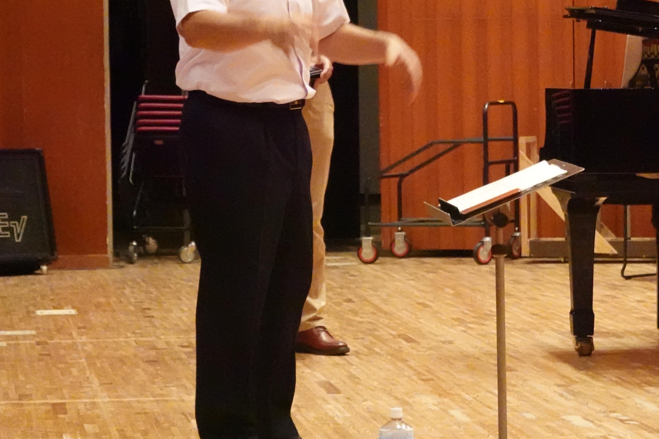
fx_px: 3295
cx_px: 478
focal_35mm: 180
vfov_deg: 7.6
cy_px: 142
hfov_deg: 11.4
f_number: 4
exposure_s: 1/60
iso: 6400
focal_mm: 36
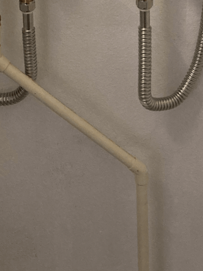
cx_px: 98
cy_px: -131
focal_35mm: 87
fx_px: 680
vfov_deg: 19.7
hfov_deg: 17.0
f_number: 1.8
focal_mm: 3.99
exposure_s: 1/60
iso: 250
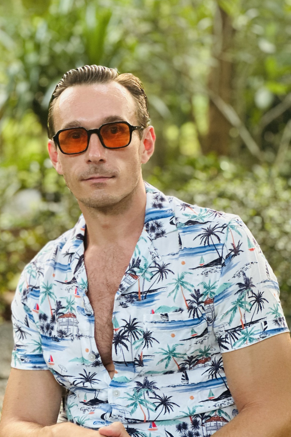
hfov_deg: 15.3
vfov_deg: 22.9
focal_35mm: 89
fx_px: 1079
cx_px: 110
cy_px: 222
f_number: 2.8
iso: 500
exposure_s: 1/22
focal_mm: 9
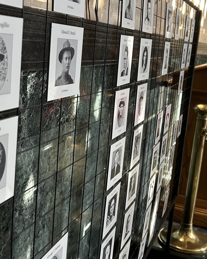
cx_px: 104
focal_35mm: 50
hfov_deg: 30.3
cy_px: 122
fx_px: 383
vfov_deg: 37.3
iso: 100
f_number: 1.5
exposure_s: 1/121
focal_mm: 5.7
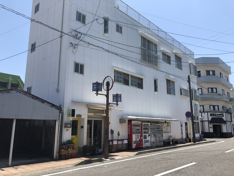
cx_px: 117
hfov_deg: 63.4
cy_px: 88
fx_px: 189
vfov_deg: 49.7
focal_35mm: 28
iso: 20
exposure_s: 1/1066
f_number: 1.8
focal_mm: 3.99
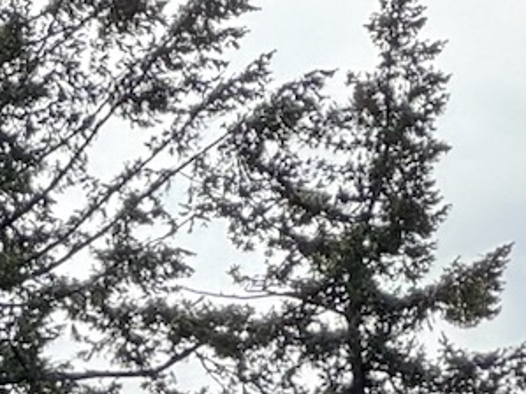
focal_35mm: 527
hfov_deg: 3.7
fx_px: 8005
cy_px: 915
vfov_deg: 2.8
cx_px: -1128
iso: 25
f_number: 2.8
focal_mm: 9
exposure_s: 1/226
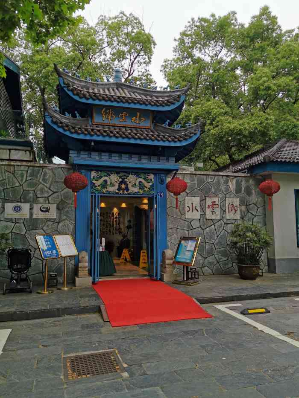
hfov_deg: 51.4
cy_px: 199
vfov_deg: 65.3
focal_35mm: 27
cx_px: 150
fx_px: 311
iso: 50
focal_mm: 5.56
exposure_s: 1/455
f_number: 1.6
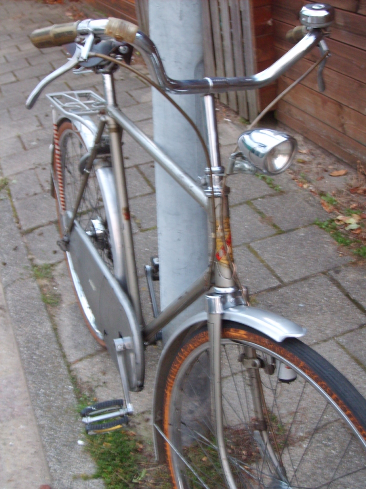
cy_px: 244
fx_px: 606
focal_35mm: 43
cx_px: 183
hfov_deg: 33.6
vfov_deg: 43.9
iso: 140
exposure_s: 1/15
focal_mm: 7.2
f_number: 3
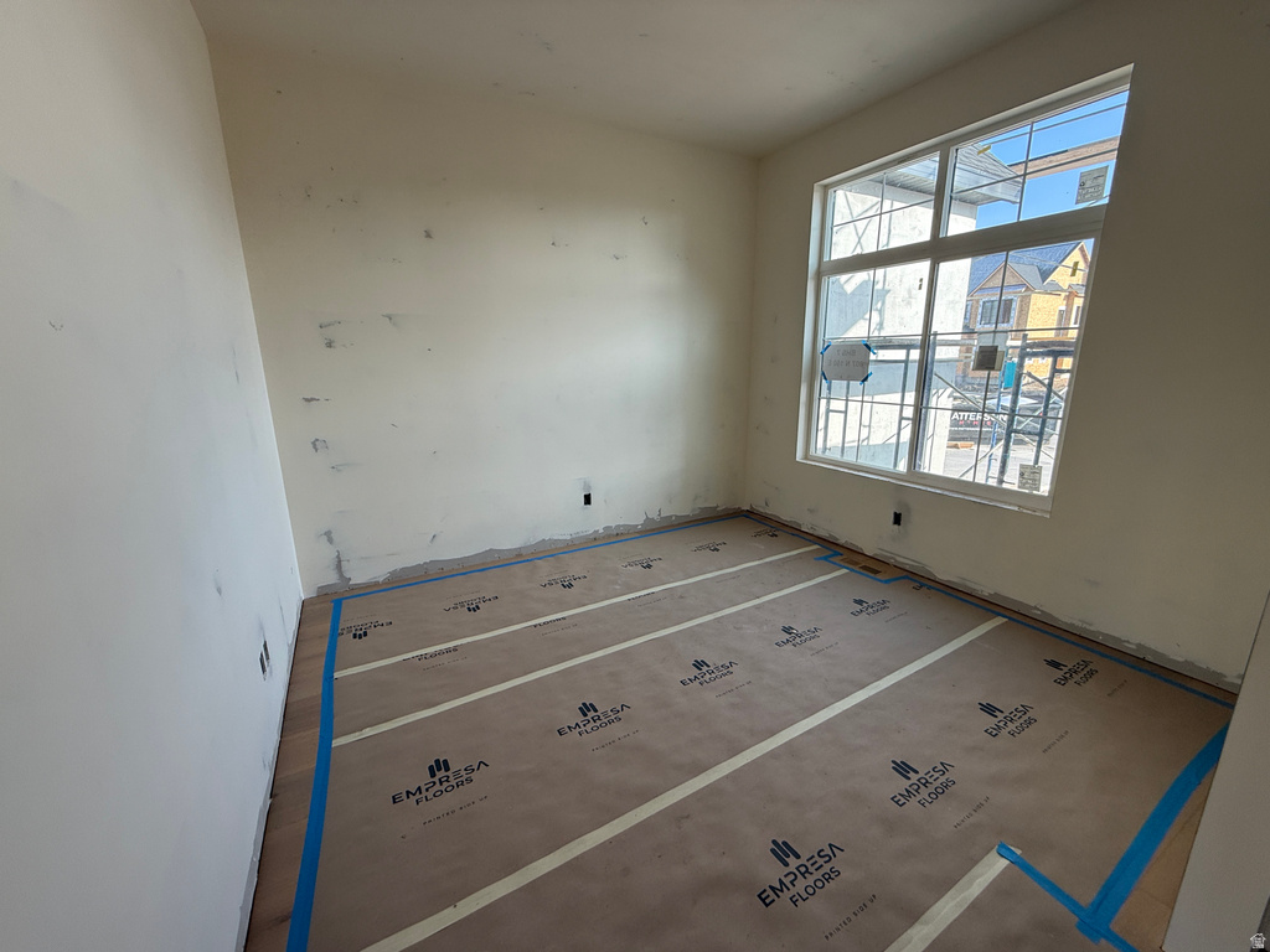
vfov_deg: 85.7
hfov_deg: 102.1
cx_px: 635
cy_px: 476
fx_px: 514
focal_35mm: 14
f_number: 2.2
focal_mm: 2.22
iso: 64
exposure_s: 1/115
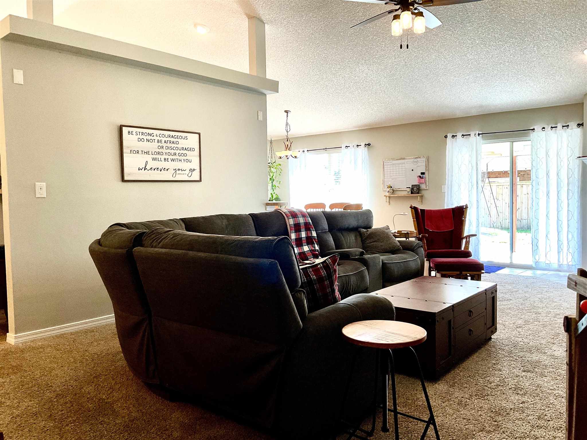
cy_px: 220
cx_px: 294
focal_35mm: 29
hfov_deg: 61.7
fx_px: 492
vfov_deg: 48.2
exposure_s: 1/60
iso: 80
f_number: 1.8
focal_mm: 3
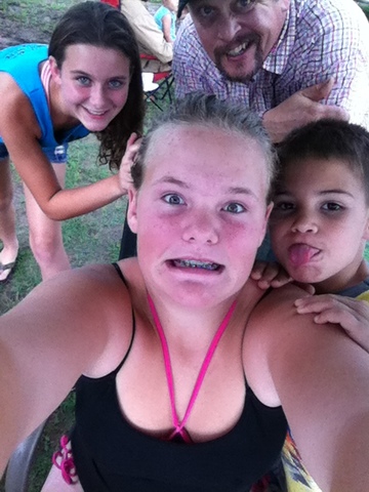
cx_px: 184
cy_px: 246
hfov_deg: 40.7
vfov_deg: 52.6
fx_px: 497
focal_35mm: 35
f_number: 2.4
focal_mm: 3.85
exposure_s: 1/245
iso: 125
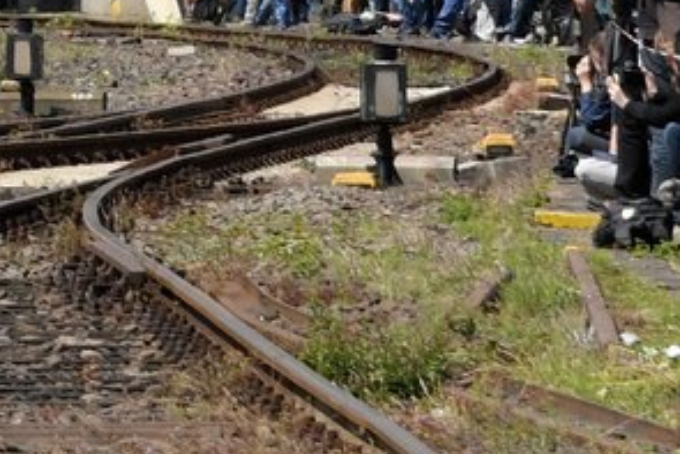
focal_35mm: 518
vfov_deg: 2.6
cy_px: -294
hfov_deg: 4.0
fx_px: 9789
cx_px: -387
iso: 400
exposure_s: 1/640
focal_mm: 85
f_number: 11
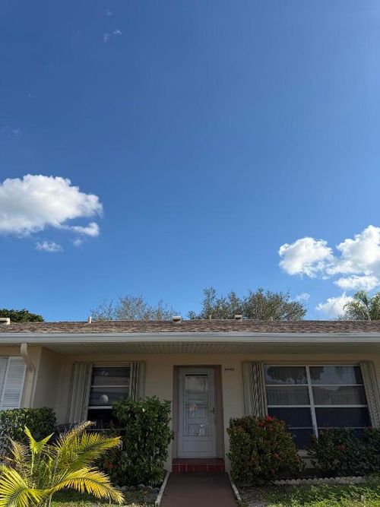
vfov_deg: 71.6
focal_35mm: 24
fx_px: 351
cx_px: 190
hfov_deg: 56.8
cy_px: 254
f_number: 1.78
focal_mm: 6.76
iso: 80
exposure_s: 1/4975
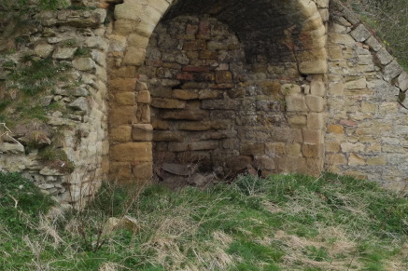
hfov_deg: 31.4
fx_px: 725
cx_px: 195
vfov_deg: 20.9
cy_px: 41
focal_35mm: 64
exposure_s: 1/450
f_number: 7.1
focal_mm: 23
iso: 800
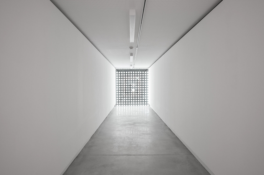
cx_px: 132
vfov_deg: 60.6
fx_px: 150
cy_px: 88
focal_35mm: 20
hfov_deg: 82.6
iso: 100
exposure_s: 5
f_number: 11
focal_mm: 20.5
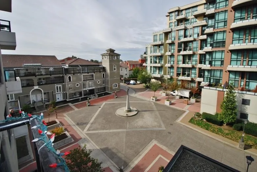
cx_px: 128
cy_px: 86
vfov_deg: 77.5
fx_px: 107
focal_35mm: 15
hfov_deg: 100.3
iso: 100
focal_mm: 10
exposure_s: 1/200
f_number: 8
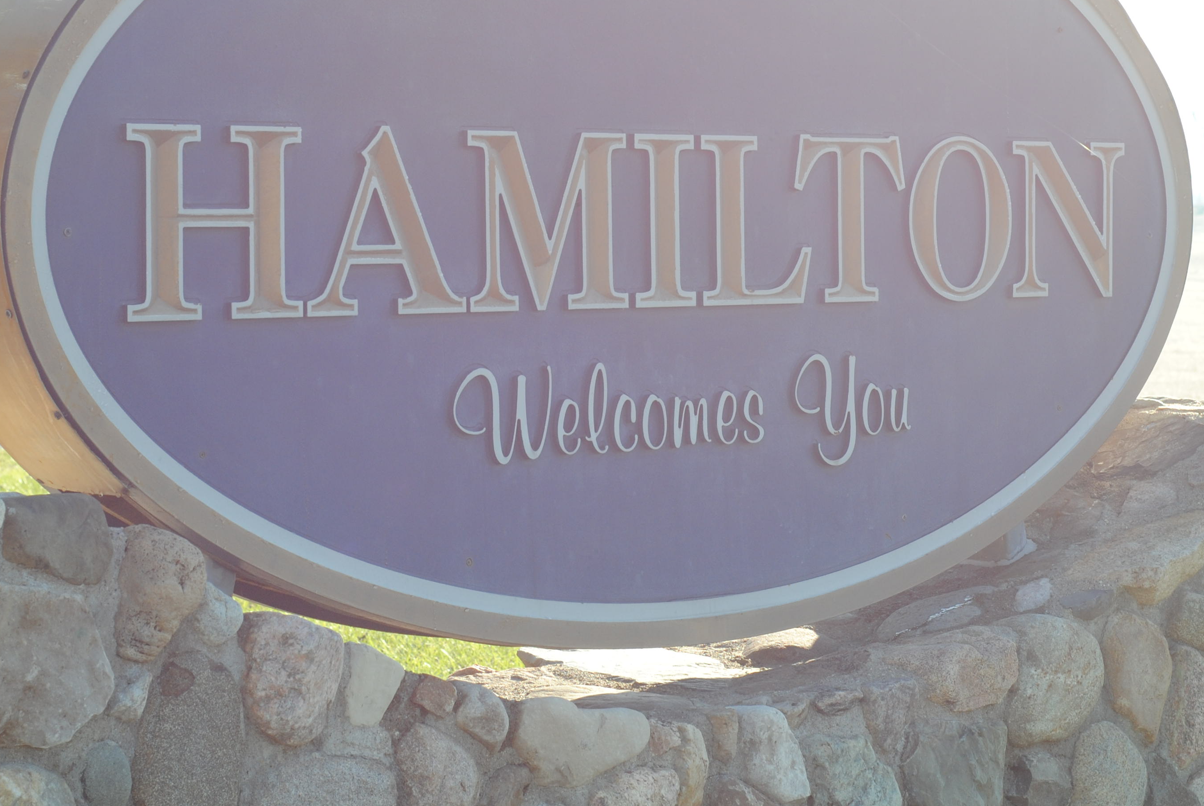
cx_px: 562
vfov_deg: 12.8
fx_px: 3583
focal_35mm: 107
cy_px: 317
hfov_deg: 19.1
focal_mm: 50
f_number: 7.1
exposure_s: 1/200
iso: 200
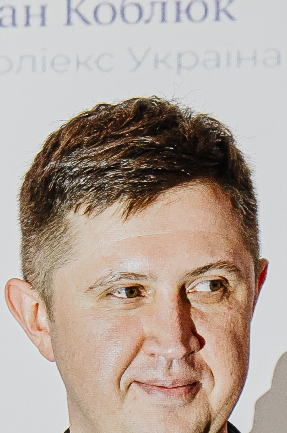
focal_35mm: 309
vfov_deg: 6.7
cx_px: 166
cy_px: 408
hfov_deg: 4.4
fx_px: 3711
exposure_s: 1/50
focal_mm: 52
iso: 800
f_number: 5
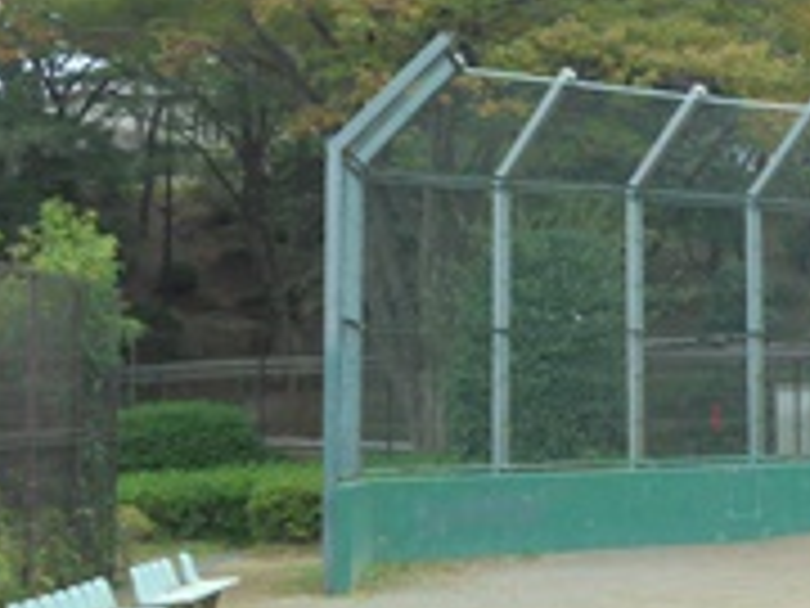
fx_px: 2551
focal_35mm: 109
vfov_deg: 13.4
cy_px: -14
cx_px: 846
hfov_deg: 17.5
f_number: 4.8
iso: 100
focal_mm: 8.9
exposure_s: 1/125
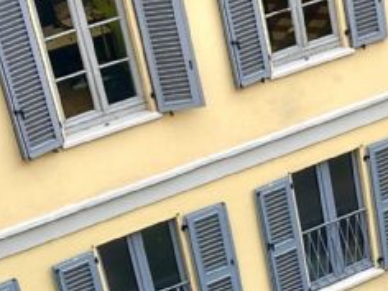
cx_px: 692
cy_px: 165
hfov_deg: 13.5
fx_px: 1480
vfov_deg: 11.2
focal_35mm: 132
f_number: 1.78
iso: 64
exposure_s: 1/121
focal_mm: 6.86
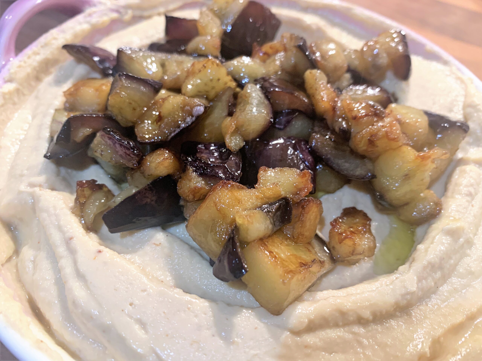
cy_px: 180
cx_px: 241
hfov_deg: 67.3
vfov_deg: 53.1
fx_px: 362
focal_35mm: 26
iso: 160
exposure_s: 1/50
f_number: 1.8
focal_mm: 4.25
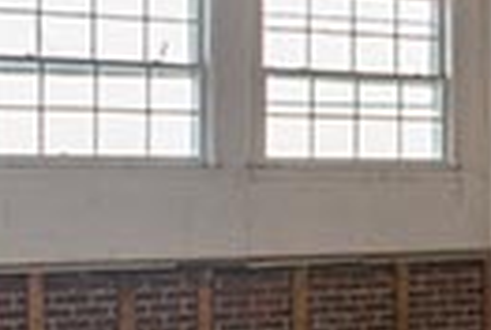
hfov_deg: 17.9
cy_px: 114
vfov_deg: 13.0
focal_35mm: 106
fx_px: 1449
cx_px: 656
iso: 1100
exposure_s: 1/60
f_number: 6.7
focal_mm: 24
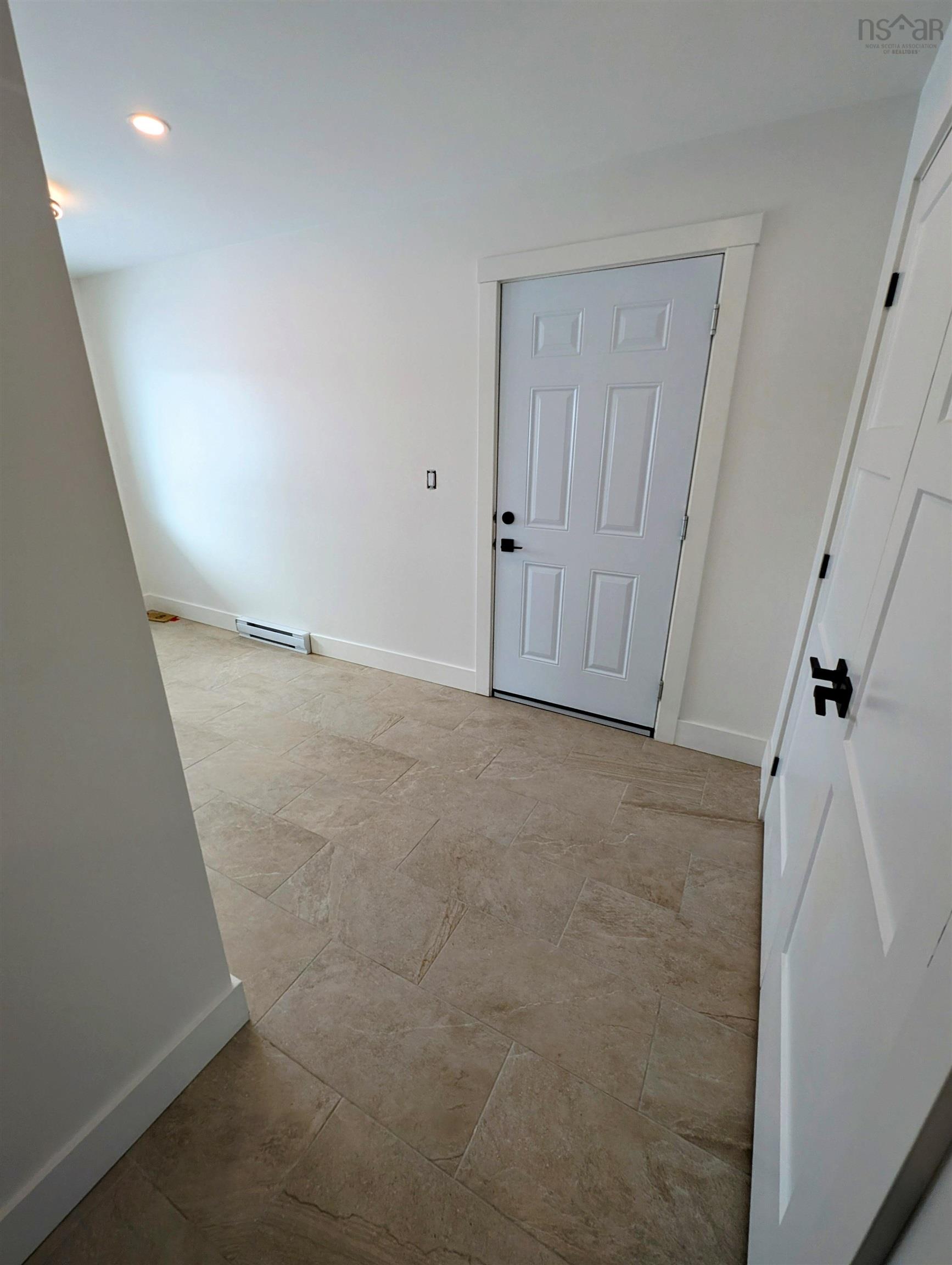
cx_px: 476
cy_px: 632
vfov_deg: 106.1
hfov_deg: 90.0
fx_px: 476
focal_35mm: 13
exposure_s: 1/120
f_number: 2.2
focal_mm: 1.95
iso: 41
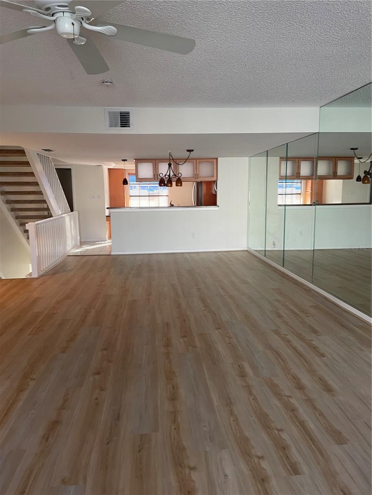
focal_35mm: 26
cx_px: 186
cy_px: 248
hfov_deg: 53.1
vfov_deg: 67.3
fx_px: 373
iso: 100
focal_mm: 4.2
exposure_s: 1/60
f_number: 1.6
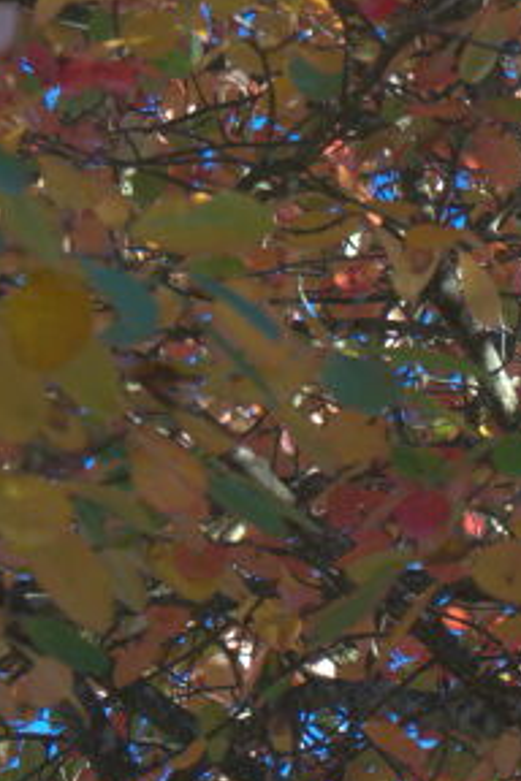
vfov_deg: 7.7
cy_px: 117
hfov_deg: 5.2
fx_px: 5774
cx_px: 570
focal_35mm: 266
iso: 400
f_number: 5.6
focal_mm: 50
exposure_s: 1/160
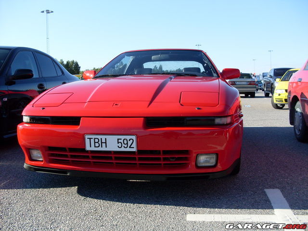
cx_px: 154
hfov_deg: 49.0
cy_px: 116
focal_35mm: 38
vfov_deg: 37.7
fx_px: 338
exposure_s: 1/750
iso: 80
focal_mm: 6.3
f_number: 2.8
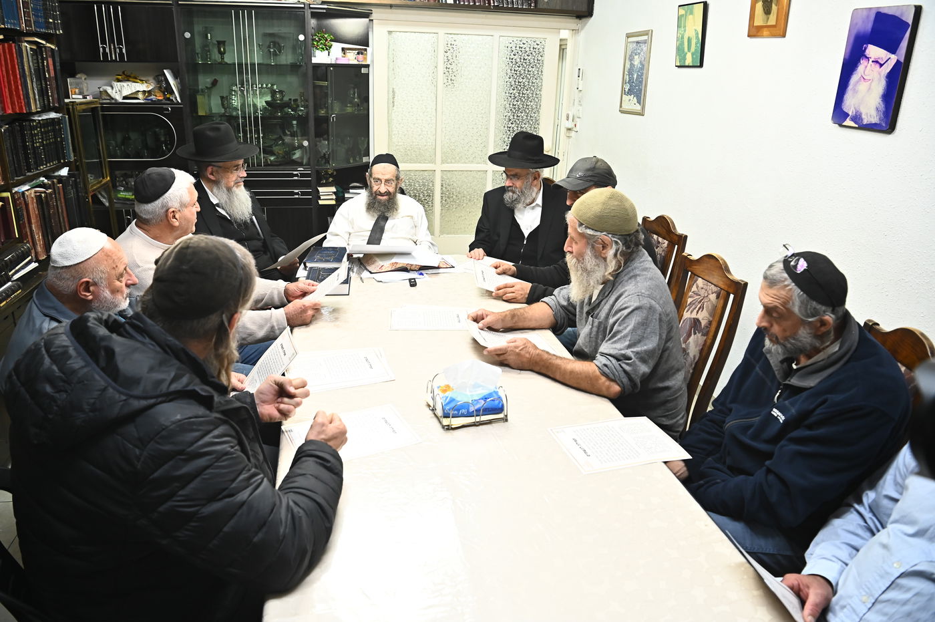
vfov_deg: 53.1
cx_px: 468
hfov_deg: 73.8
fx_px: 623
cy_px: 311
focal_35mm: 24
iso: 2500
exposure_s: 1/200
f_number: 4.5
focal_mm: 24
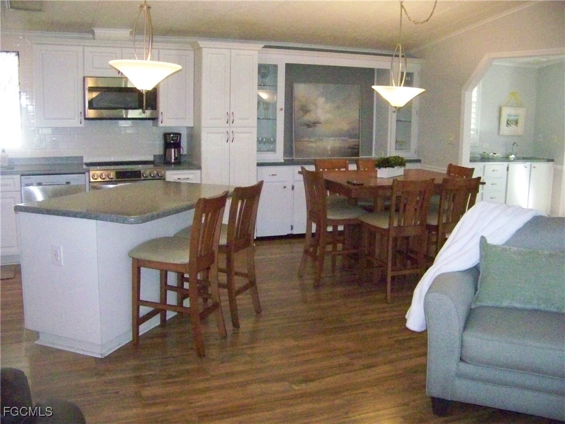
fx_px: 588
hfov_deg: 51.4
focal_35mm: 36
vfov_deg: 39.7
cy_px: 212
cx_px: 282
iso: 1600
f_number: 2.8
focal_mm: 5.85
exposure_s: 1/500
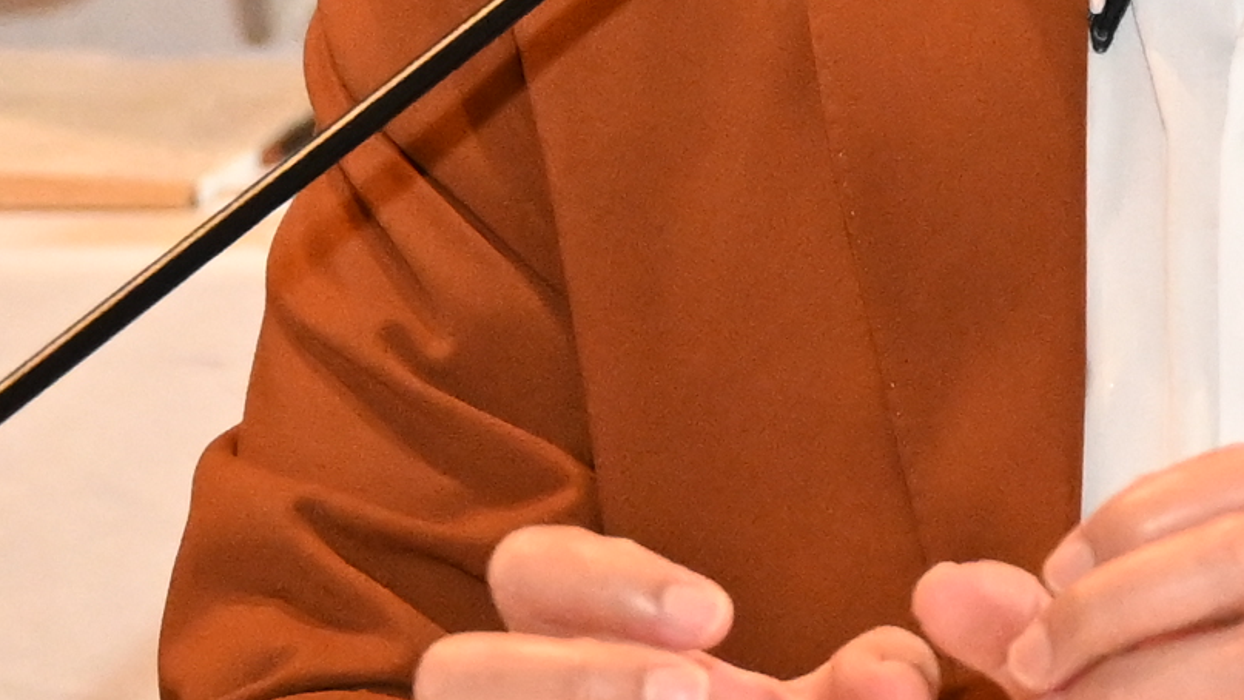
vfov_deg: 2.9
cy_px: -418
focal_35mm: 418
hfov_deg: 5.0
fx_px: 13789
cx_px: 2987
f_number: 3.5
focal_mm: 52
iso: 3200
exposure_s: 1/125
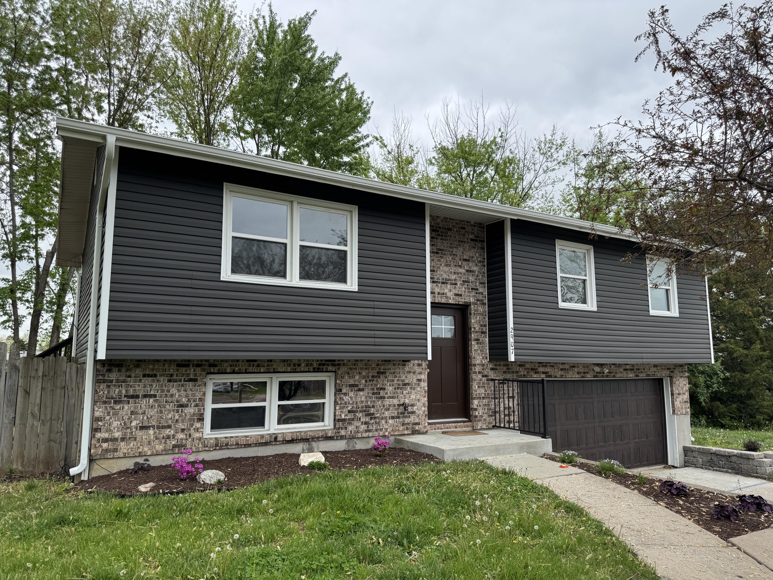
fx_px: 536
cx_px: 386
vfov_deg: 56.8
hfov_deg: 71.6
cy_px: 290
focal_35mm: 24
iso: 80
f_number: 1.78
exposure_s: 1/1151
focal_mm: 6.76
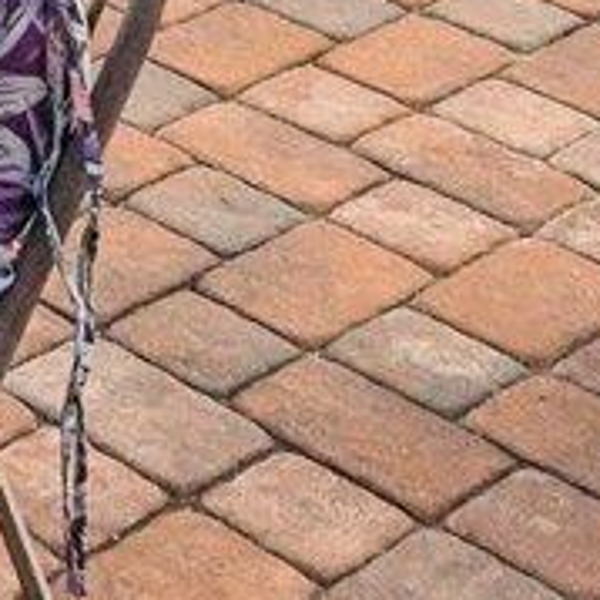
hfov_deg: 11.4
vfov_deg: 9.5
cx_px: -637
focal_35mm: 136
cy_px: -1289
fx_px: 2667
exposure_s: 1/2000
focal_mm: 14
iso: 500
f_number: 8
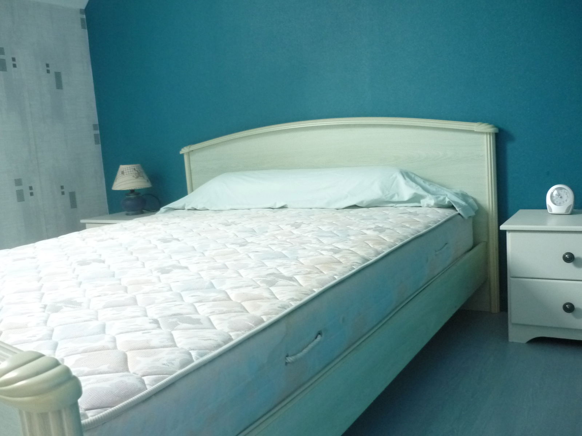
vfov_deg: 42.9
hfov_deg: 55.4
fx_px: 555
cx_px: 291
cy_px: 218
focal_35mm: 33
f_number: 2.8
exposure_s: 1/10
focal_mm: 5.5
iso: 400
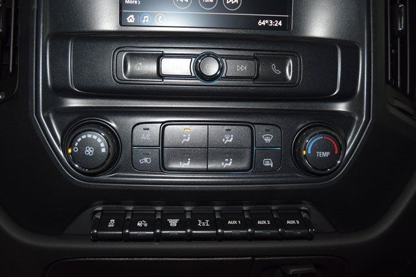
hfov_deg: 47.9
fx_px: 468
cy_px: 138
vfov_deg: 33.0
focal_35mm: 40
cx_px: 208
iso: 560
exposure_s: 1/50
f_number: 3.8
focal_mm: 27
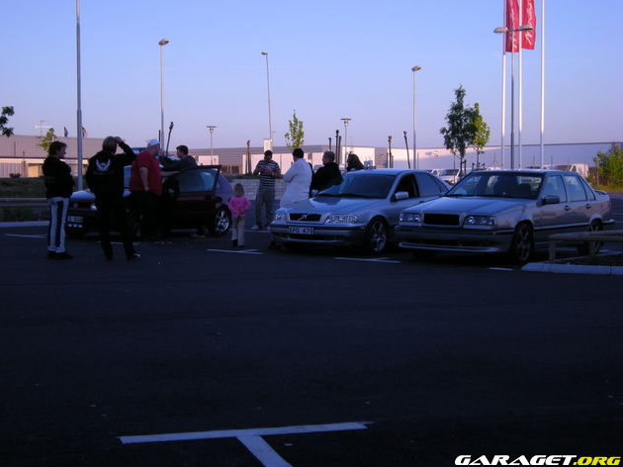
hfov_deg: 31.2
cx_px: 308
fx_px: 1115
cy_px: 233
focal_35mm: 62
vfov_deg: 23.6
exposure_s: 1/144
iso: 64
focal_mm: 10.1
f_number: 4.1
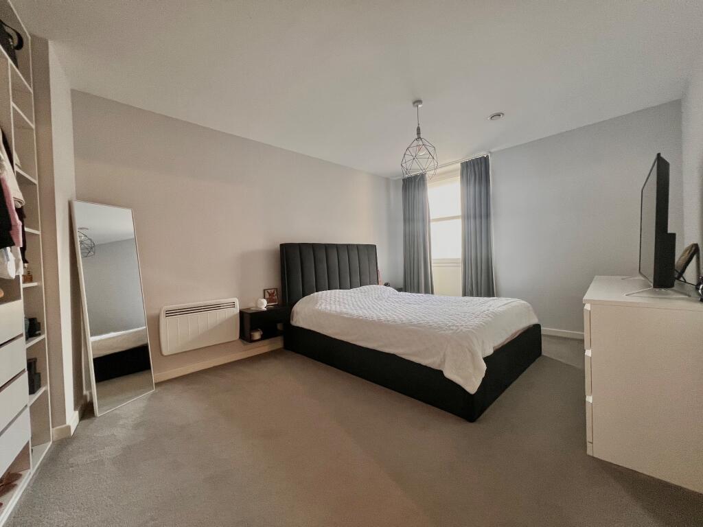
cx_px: 352
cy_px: 264
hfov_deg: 106.2
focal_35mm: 13
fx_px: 264
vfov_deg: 89.9
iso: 250
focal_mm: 1.57
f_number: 1.8
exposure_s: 1/50
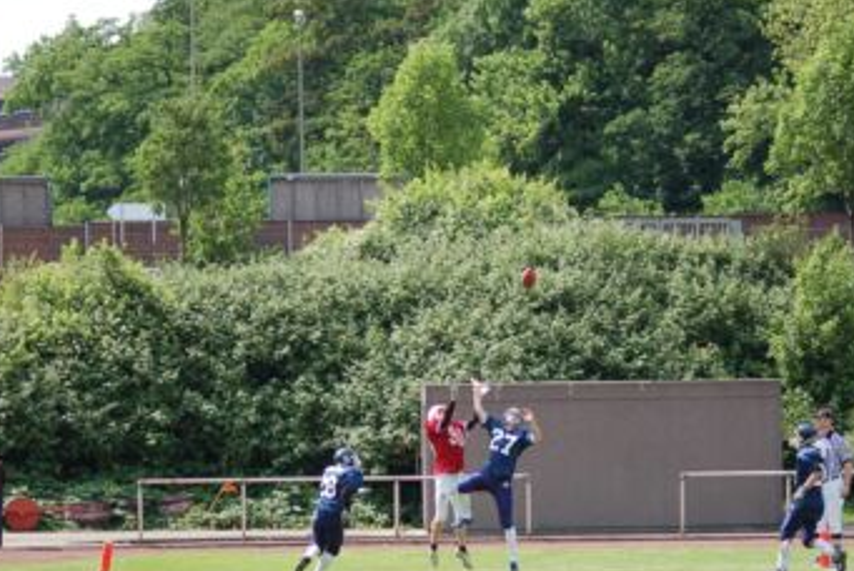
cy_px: 356
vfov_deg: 7.3
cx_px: 450
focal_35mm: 189
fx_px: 4479
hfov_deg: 10.9
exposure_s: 1/1000
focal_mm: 95
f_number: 4.2
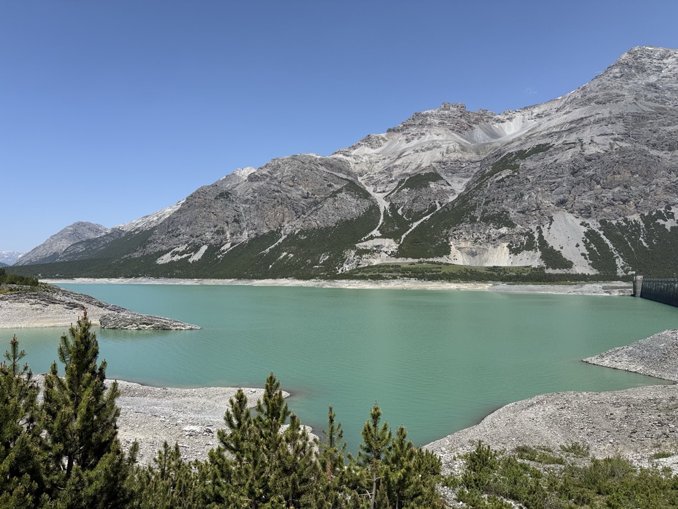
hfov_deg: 71.6
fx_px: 470
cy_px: 254
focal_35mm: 24
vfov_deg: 56.8
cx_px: 339
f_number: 1.78
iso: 80
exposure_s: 1/4673
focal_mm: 6.76
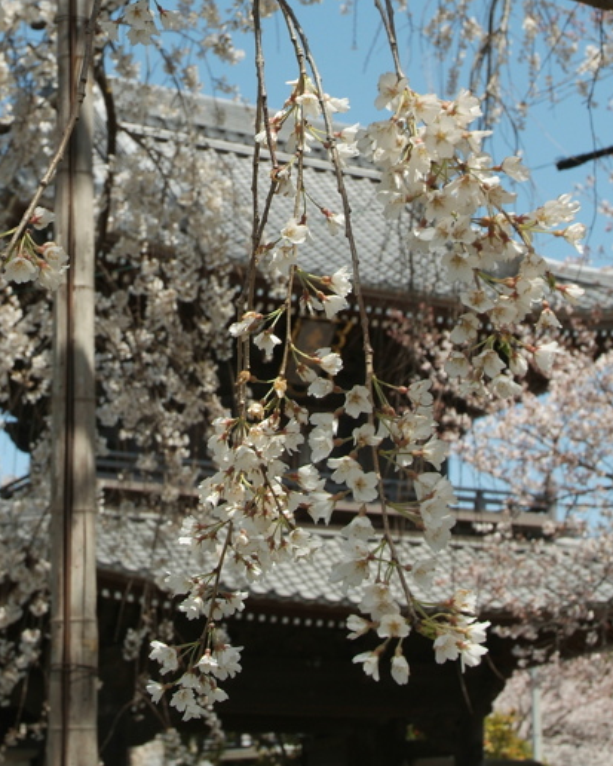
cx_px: 350
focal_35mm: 82
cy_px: 400
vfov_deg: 23.3
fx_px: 1859
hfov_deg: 18.7
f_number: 8
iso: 200
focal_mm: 29
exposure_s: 1/250
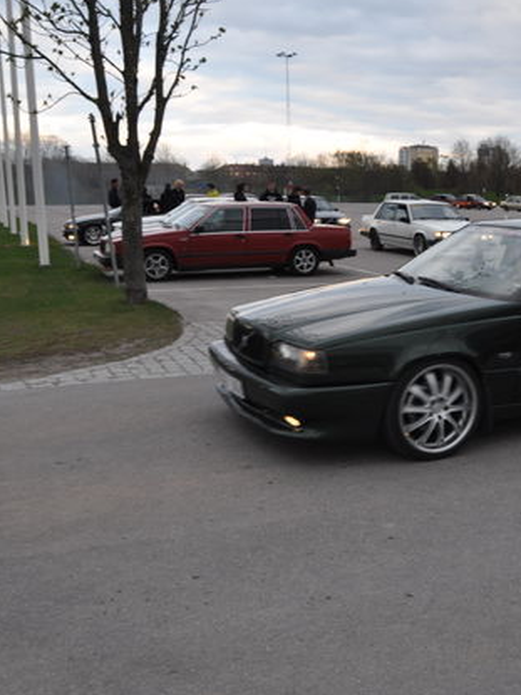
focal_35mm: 40
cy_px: 346
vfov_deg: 46.8
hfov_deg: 35.2
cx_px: 387
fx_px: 803
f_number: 5
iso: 400
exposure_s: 1/100
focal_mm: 18
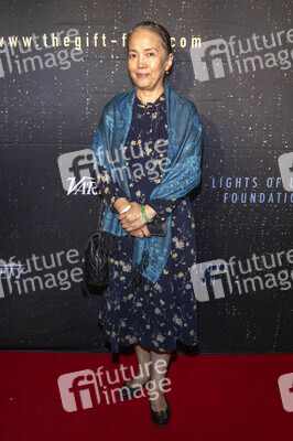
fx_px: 428
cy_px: 220
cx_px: 146
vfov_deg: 54.5
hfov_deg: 37.8
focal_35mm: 35
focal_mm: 35
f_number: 5.6
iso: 800
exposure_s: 1/200
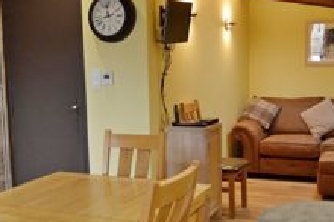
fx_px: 445
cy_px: 126
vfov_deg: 28.0
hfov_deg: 41.1
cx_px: 150
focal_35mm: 48
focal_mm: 10
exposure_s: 1/60
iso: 640
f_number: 3.5
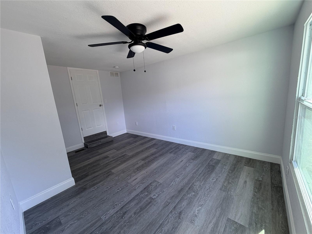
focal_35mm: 14
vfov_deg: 85.7
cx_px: 156
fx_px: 126
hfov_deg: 102.1
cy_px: 117
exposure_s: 1/121
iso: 125
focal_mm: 2.22
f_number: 2.2
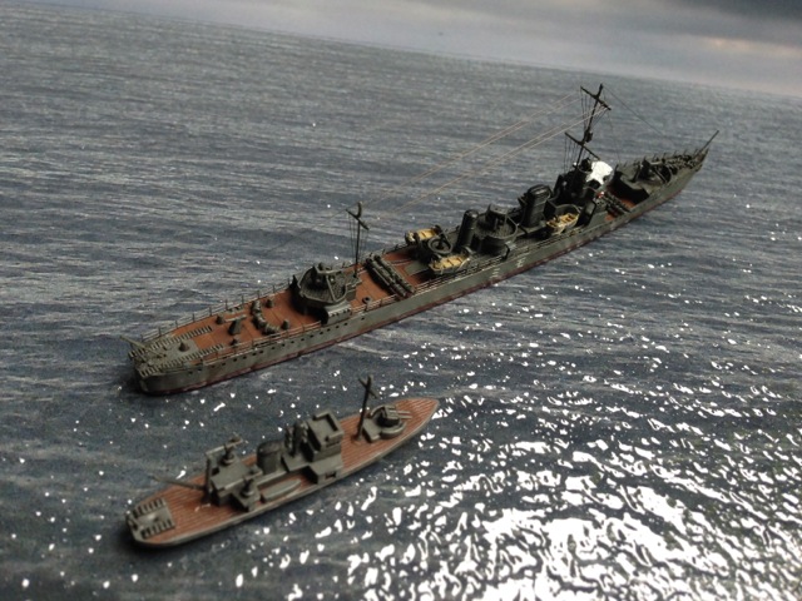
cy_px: 300
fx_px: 765
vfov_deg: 42.9
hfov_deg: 55.4
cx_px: 401
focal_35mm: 33
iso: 50
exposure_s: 1/60
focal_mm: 4.12
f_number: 2.4
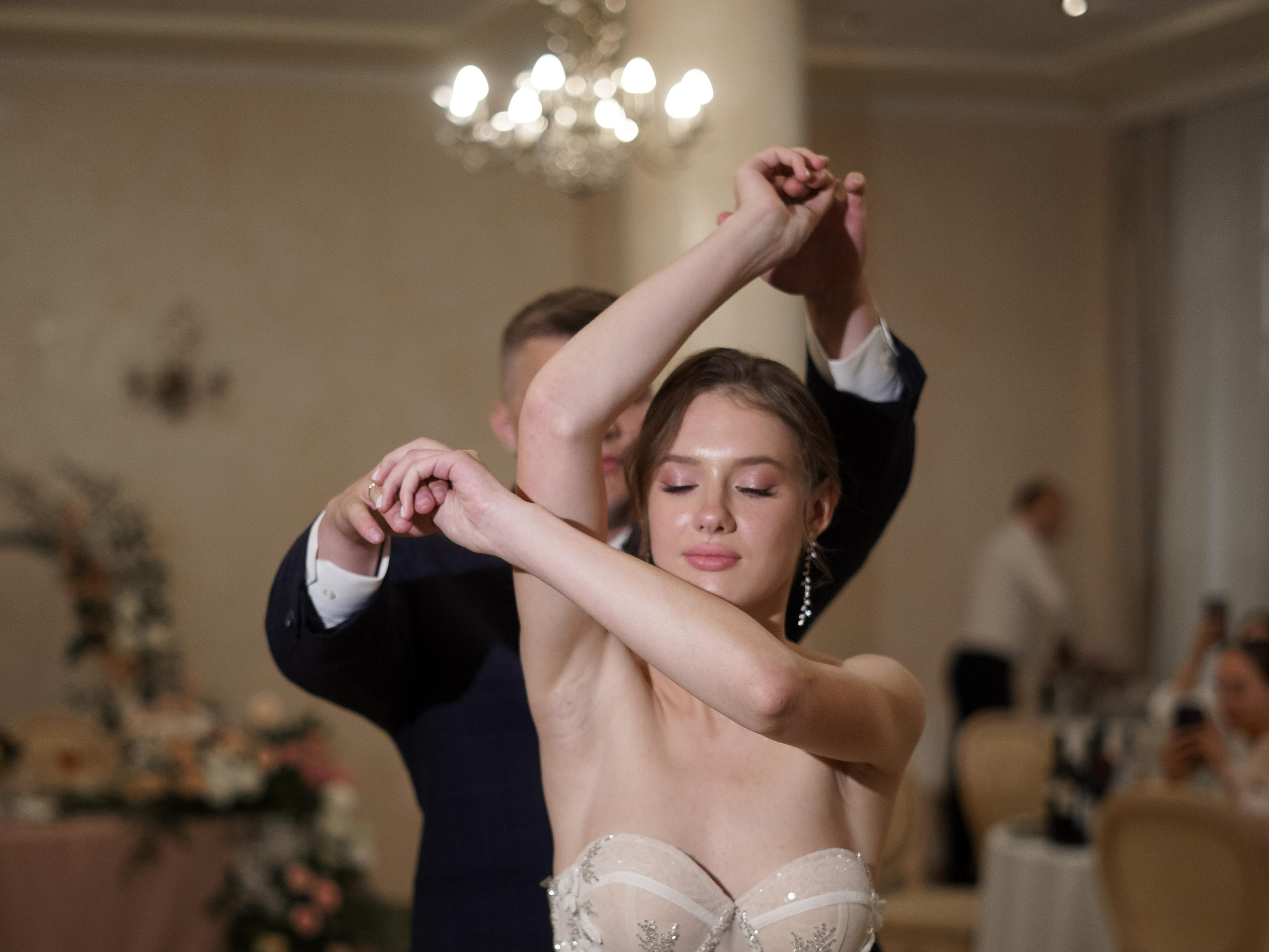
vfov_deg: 20.1
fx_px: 2676
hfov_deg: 26.7
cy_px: 639
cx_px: 635
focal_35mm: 73
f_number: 1.8
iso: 1000
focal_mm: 50
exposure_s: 1/800
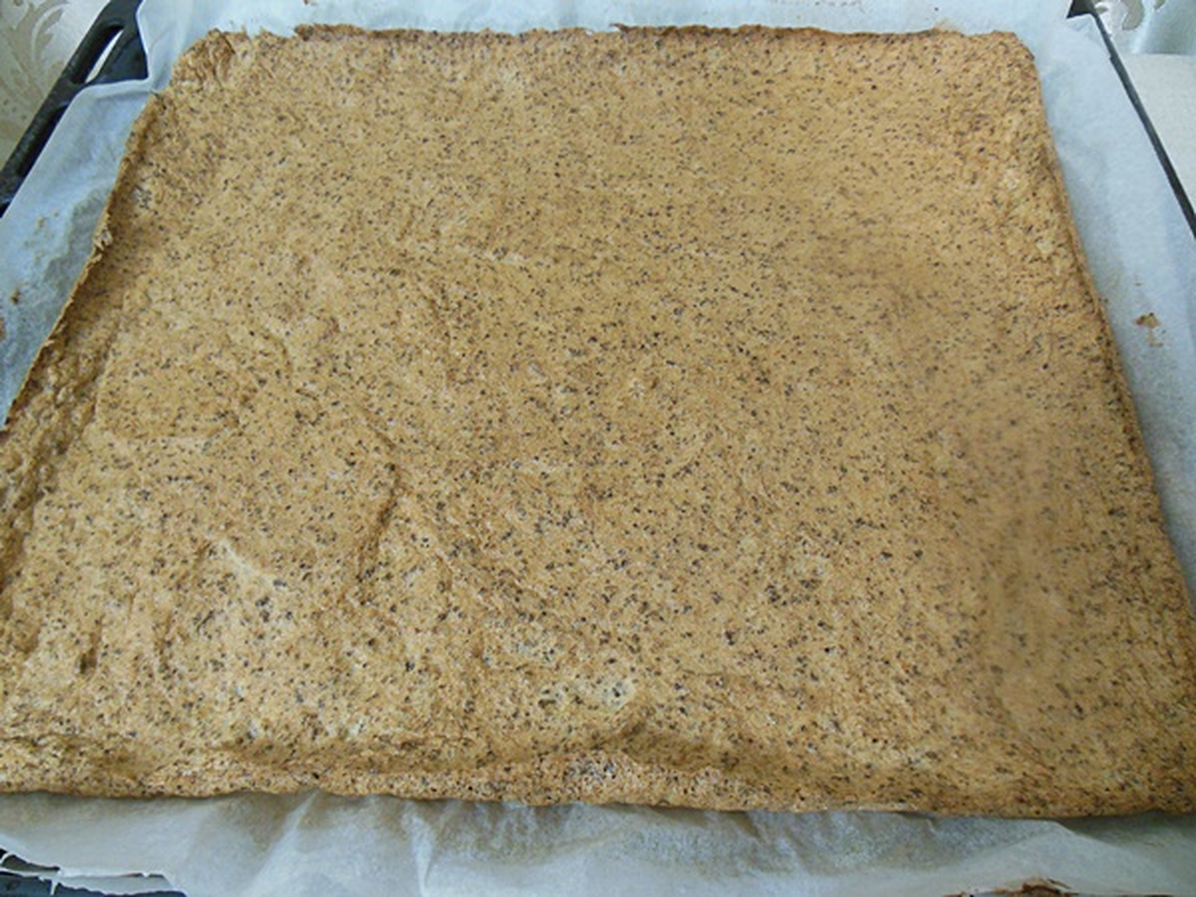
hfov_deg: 69.4
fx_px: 864
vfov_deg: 54.9
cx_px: 598
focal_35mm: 25
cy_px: 448
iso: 400
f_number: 3.2
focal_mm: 4.5
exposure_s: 1/13
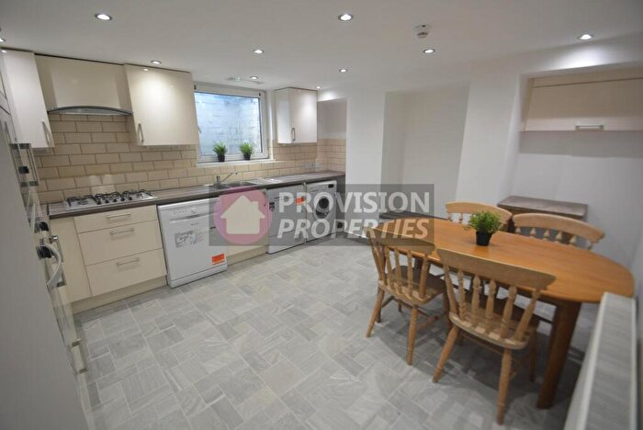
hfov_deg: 100.3
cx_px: 322
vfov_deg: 77.4
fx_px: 268
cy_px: 215
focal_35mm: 15
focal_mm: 10
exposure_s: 1/60
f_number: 4
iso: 560
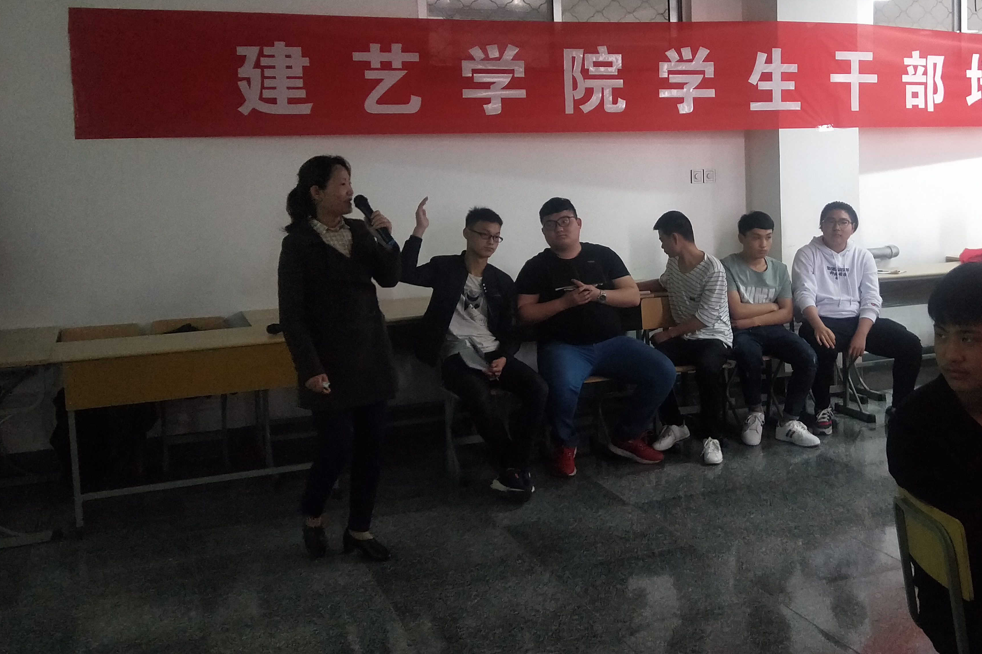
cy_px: 237
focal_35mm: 35
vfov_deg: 37.6
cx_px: 650
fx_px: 955
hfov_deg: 53.4
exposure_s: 1/33
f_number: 1.7
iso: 471
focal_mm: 4.27
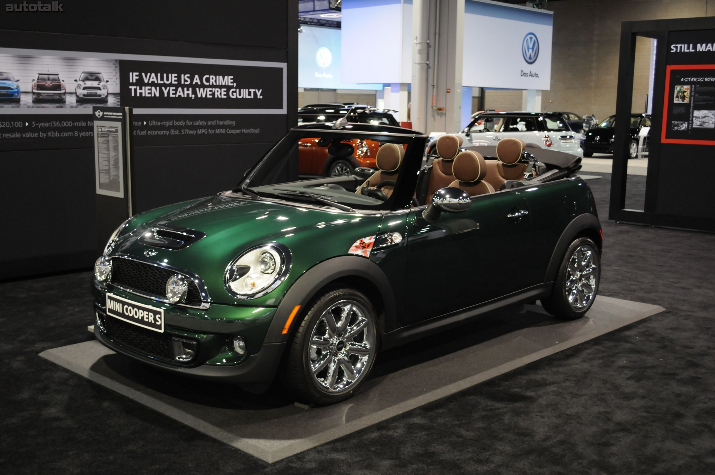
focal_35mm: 42
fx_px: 833
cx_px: 358
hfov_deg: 46.4
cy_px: 238
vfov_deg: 31.8
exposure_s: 1/20
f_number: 4.5
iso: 800
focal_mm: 28
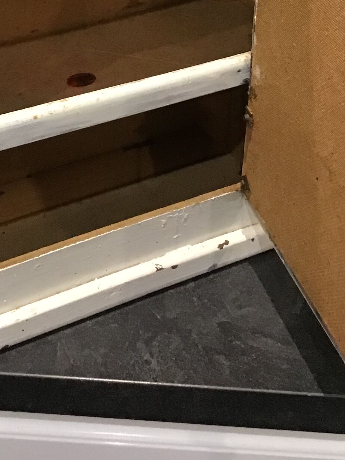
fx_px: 877
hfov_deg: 22.1
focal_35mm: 66
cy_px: -3
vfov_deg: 27.6
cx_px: 109
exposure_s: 1/33
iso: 250
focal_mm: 3.3
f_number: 2.4
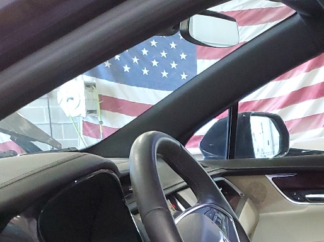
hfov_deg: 23.0
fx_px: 758
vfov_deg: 16.8
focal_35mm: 81
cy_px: 344
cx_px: 338
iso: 296
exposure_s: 1/60.2
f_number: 1.5
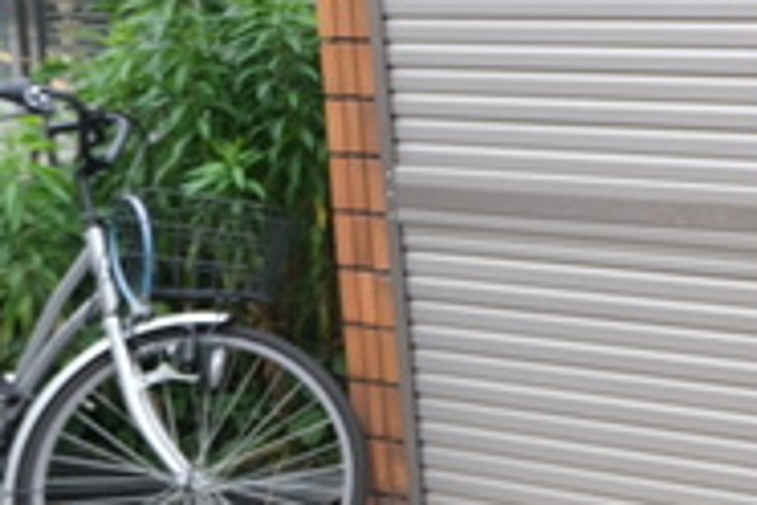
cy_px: 47
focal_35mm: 109
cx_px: 1241
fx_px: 2292
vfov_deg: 12.5
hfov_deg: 16.5
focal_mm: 19.2
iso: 250
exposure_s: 1/100
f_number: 4
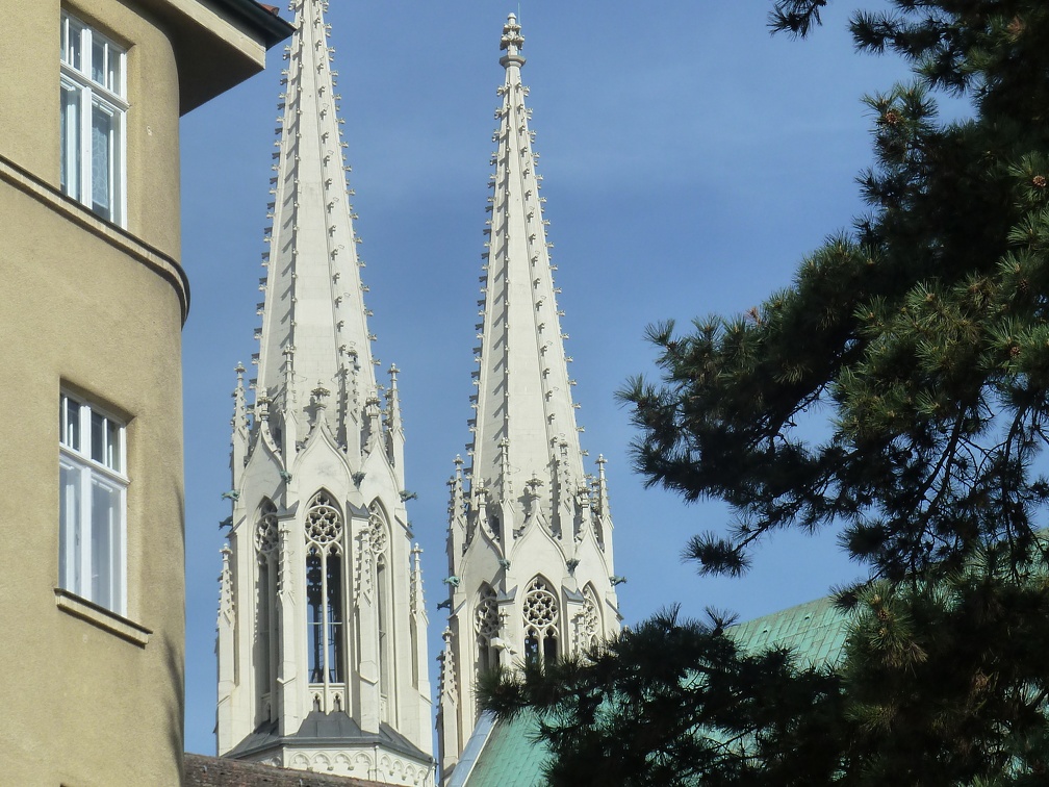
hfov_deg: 18.9
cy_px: 394
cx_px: 524
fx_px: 3152
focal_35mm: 104
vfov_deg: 14.2
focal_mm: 17
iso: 125
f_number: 5.6
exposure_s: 1/500
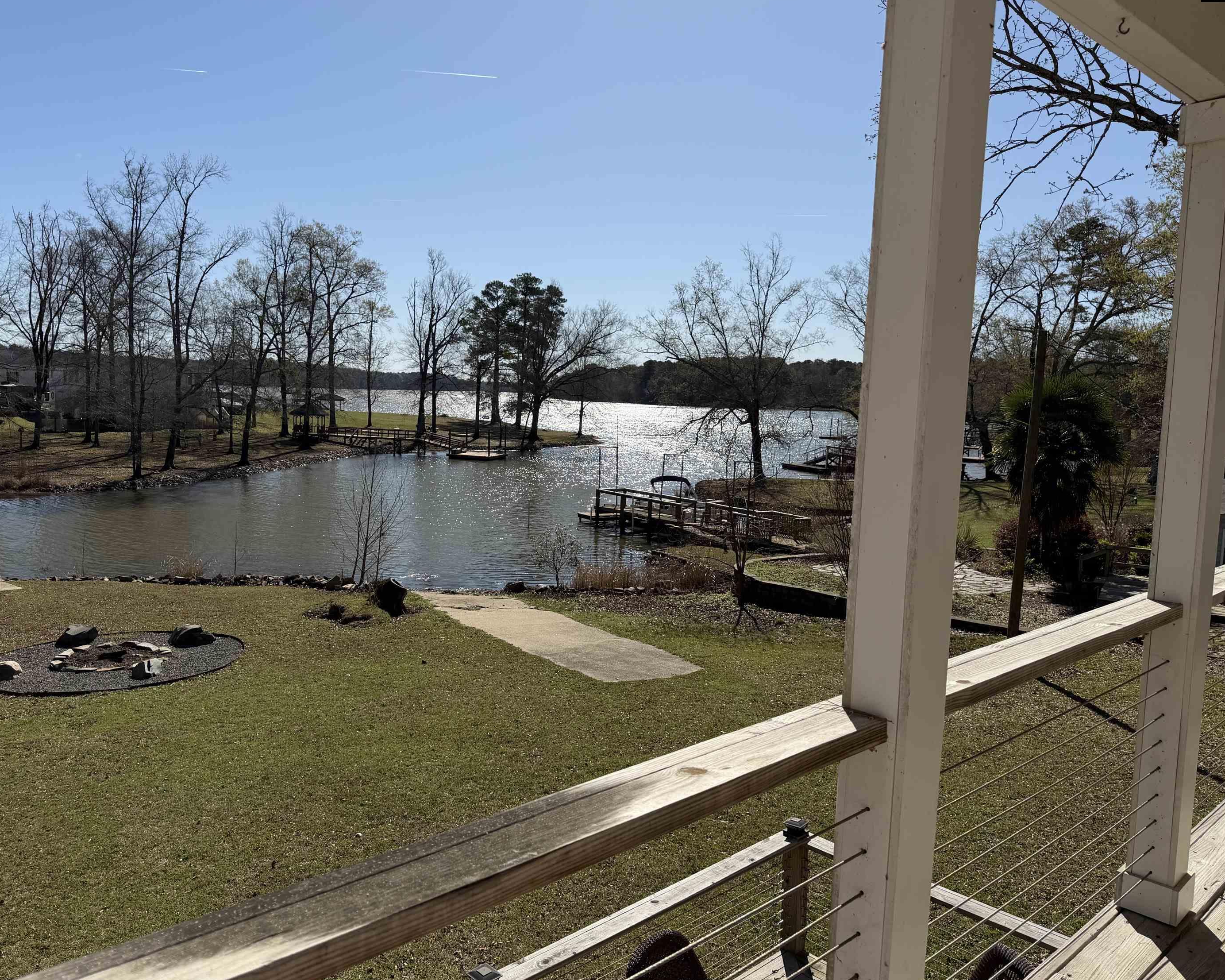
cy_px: 489
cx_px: 564
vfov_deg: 54.9
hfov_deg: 65.9
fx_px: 943
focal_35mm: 26
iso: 80
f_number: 1.78
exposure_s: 1/7353
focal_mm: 6.76
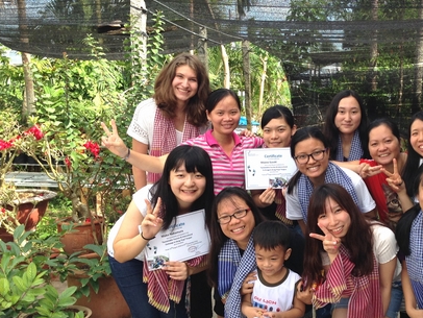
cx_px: 326
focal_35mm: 52
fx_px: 636
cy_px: 194
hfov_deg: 35.8
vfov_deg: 28.0
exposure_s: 1/341
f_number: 2.4
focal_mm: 4.12
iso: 50
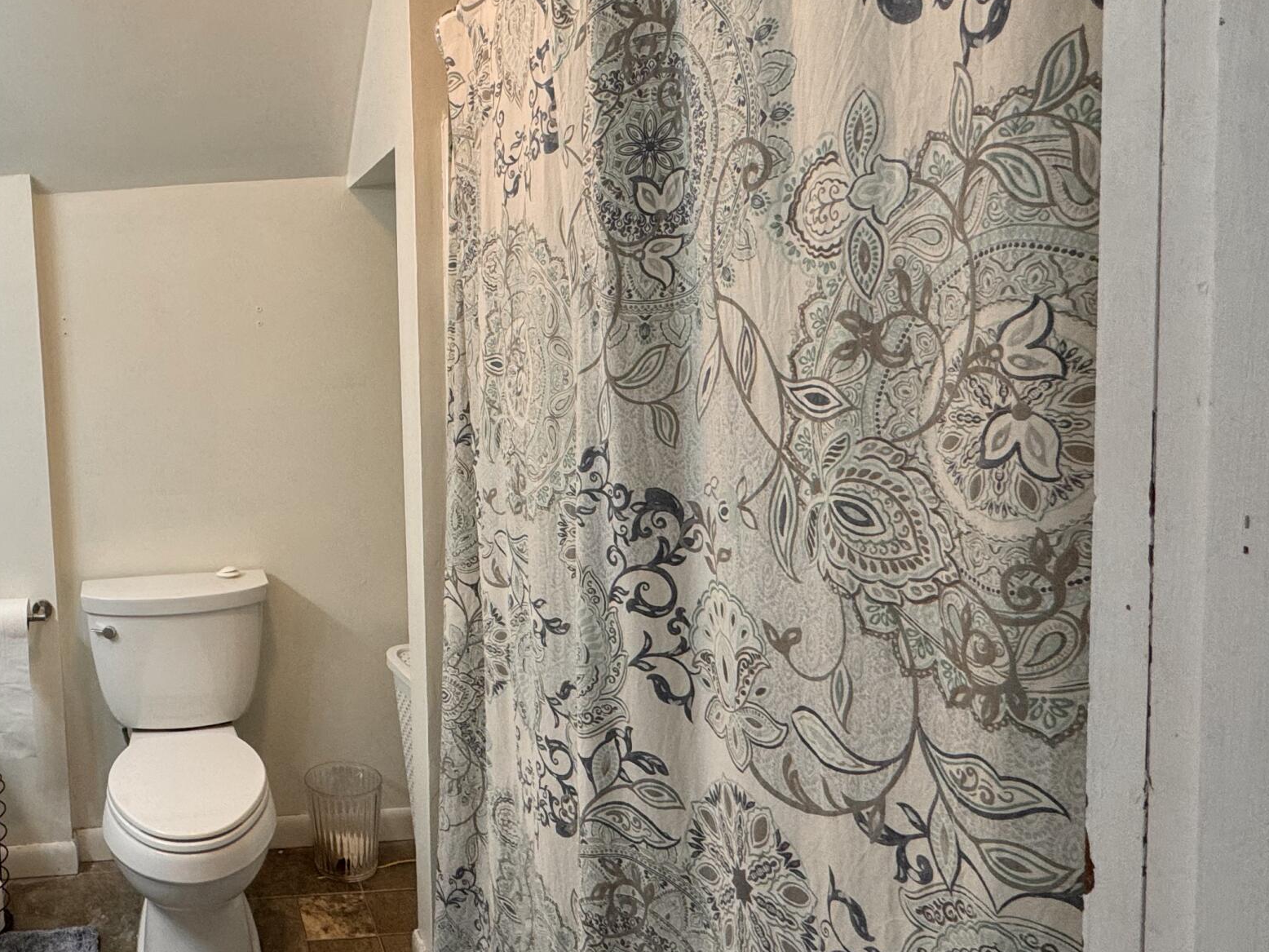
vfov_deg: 51.2
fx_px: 990
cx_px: 198
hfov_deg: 58.6
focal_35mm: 27
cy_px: 414
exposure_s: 1/120
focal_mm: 2.22
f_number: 2.2
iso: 160
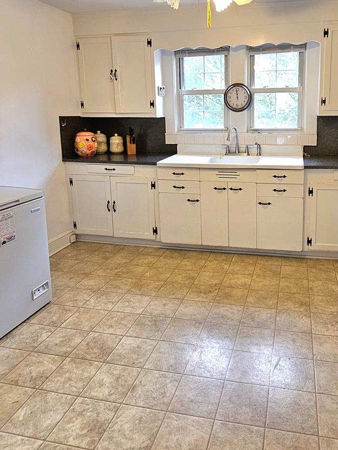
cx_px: 233
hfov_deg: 55.3
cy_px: 164
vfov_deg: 70.2
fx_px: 312
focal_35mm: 24
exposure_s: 1/60.2
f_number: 2.2
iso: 160
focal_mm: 2.2
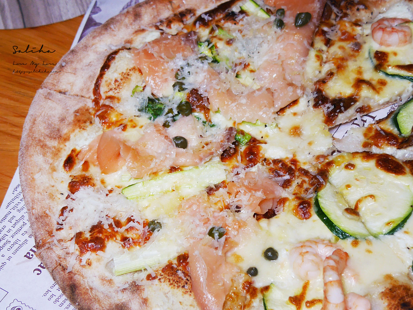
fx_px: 907
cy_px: 155
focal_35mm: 76
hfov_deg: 25.7
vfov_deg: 19.4
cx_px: 206
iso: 320
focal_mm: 19
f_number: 3.8
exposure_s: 1/60
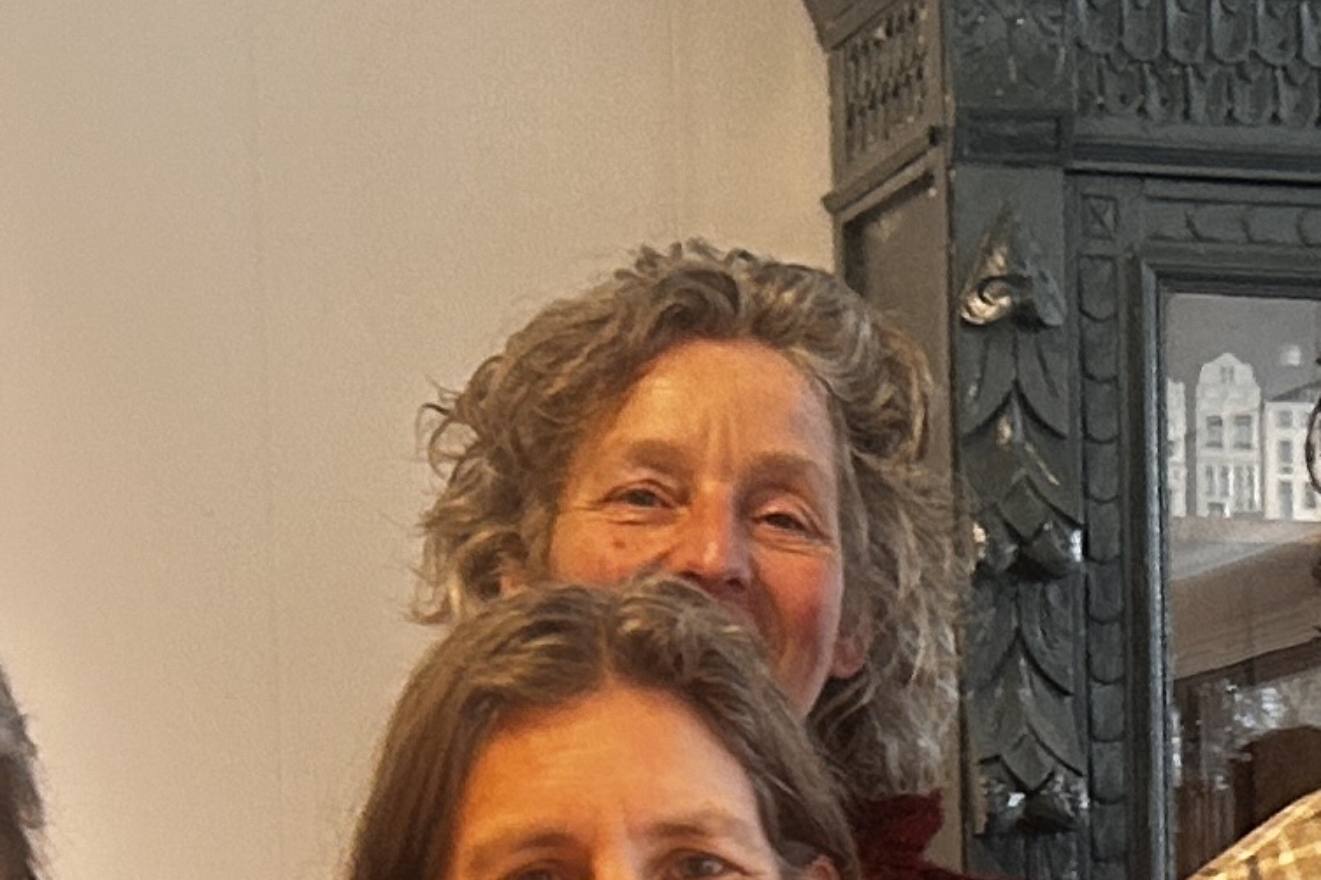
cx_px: 1405
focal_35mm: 145
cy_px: 2027
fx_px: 5319
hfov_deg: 13.9
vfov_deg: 8.7
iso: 125
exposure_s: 1/50
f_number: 1.5
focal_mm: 5.7
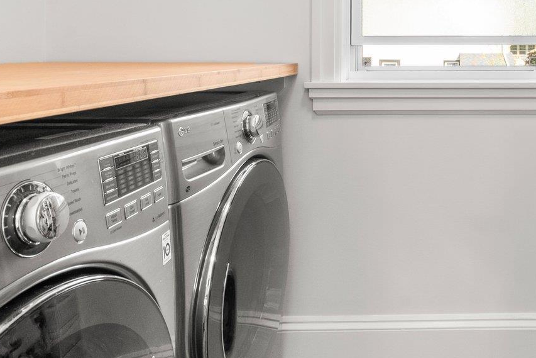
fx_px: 536
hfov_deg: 48.1
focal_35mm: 36
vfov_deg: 35.3
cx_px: 474
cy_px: 54
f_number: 10
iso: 500
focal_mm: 10
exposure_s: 1/2.5
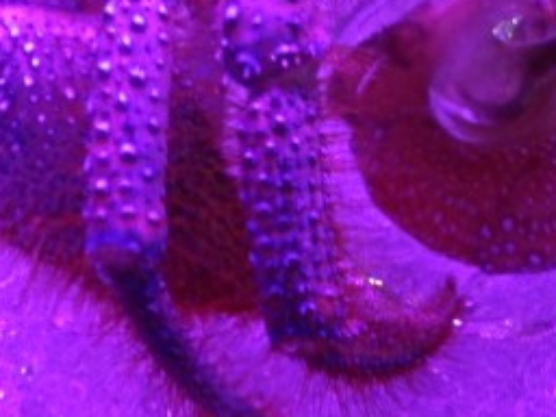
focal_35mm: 70
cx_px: 376
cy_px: -11
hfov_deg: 27.6
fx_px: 1124
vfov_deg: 20.3
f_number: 3.5
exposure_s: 1/30
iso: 1600
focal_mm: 5
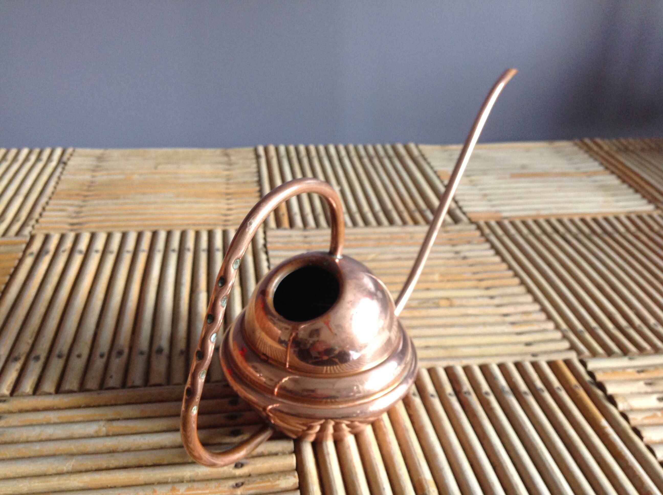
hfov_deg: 52.7
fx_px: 669
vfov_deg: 40.6
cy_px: 248
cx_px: 332
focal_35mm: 35
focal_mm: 4.28
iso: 125
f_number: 2.4
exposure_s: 1/15
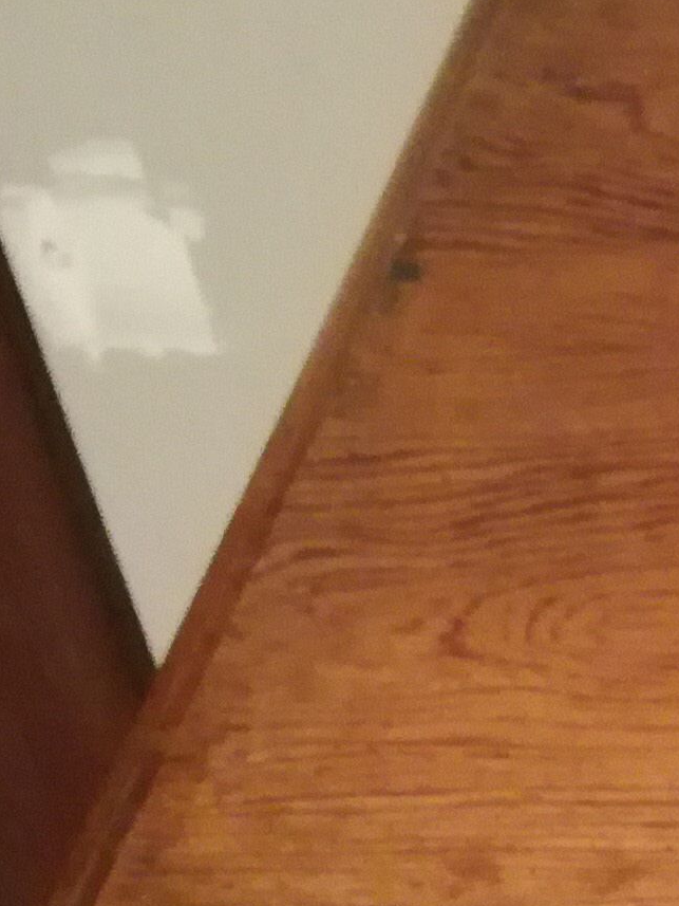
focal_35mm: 131
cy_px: 1375
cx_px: 1772
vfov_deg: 14.1
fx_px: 3425
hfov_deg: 9.7
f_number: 2
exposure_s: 1/16.7
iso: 640
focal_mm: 3.79
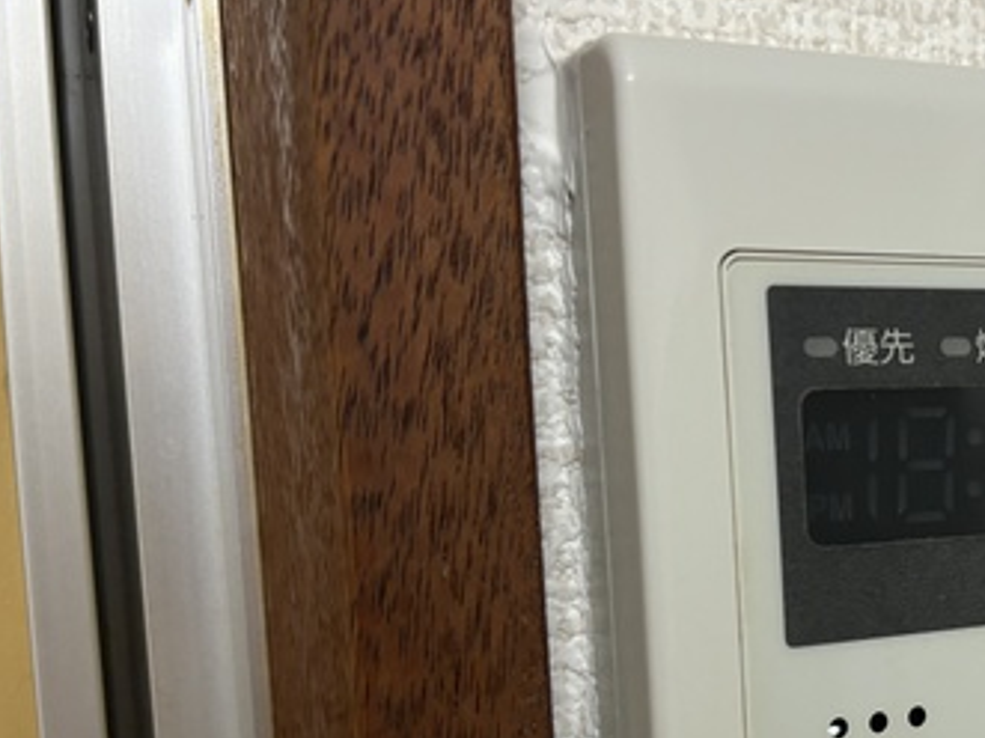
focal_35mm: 55
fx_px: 1564
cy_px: 600
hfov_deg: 31.9
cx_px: 1012
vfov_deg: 26.0
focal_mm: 5.96
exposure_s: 1/60
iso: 200
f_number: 1.6
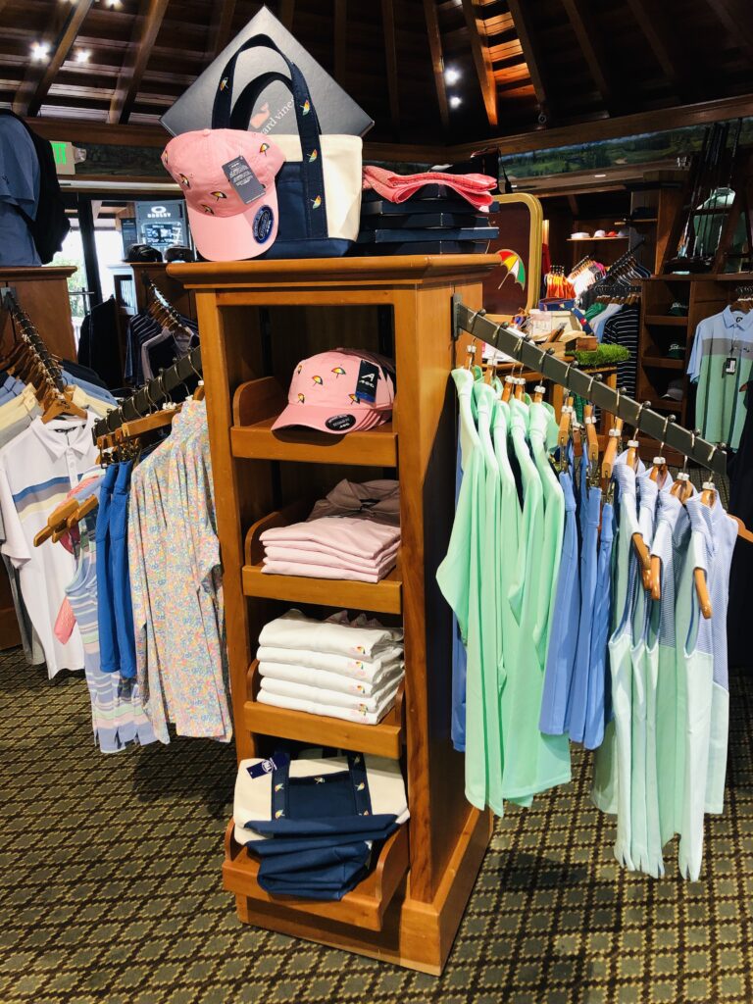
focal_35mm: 28
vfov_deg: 63.4
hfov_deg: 49.7
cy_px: 502
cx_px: 376
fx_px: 812
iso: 50
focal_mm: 3.99
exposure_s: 1/15
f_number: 1.8
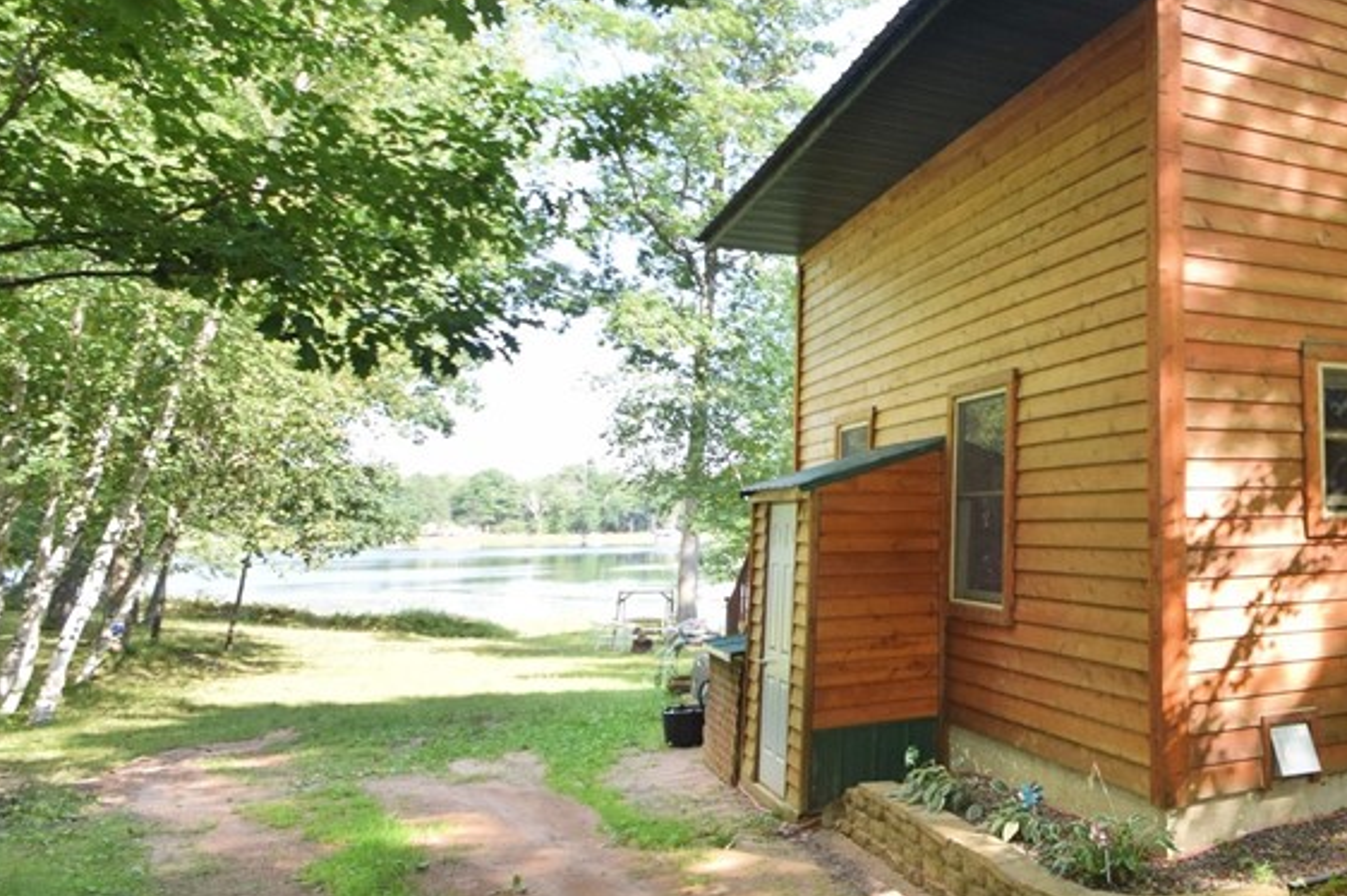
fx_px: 1084
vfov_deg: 44.7
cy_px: 369
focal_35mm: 29
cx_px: 1251
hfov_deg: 54.1
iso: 320
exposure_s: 1/200
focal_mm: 10
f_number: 5.6
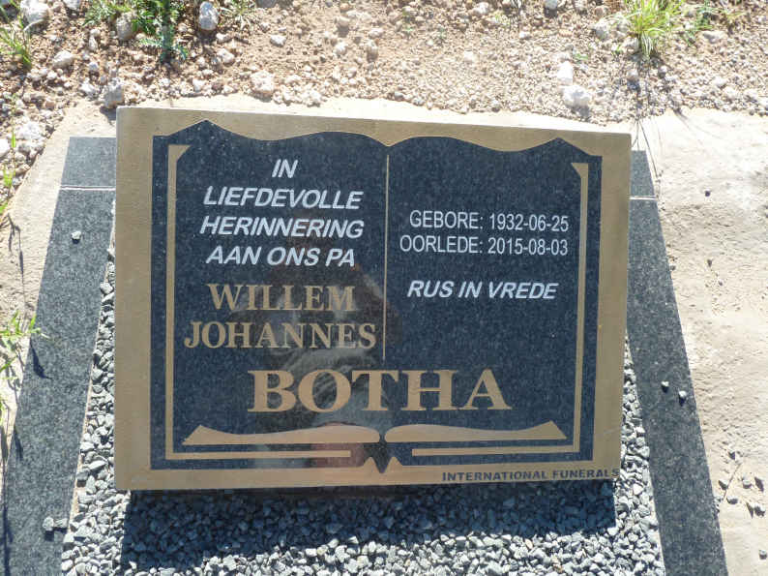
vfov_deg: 54.9
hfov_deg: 69.4
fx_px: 554
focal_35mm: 25
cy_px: 288
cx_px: 384
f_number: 6.3
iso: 80
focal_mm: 4.1
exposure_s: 1/80
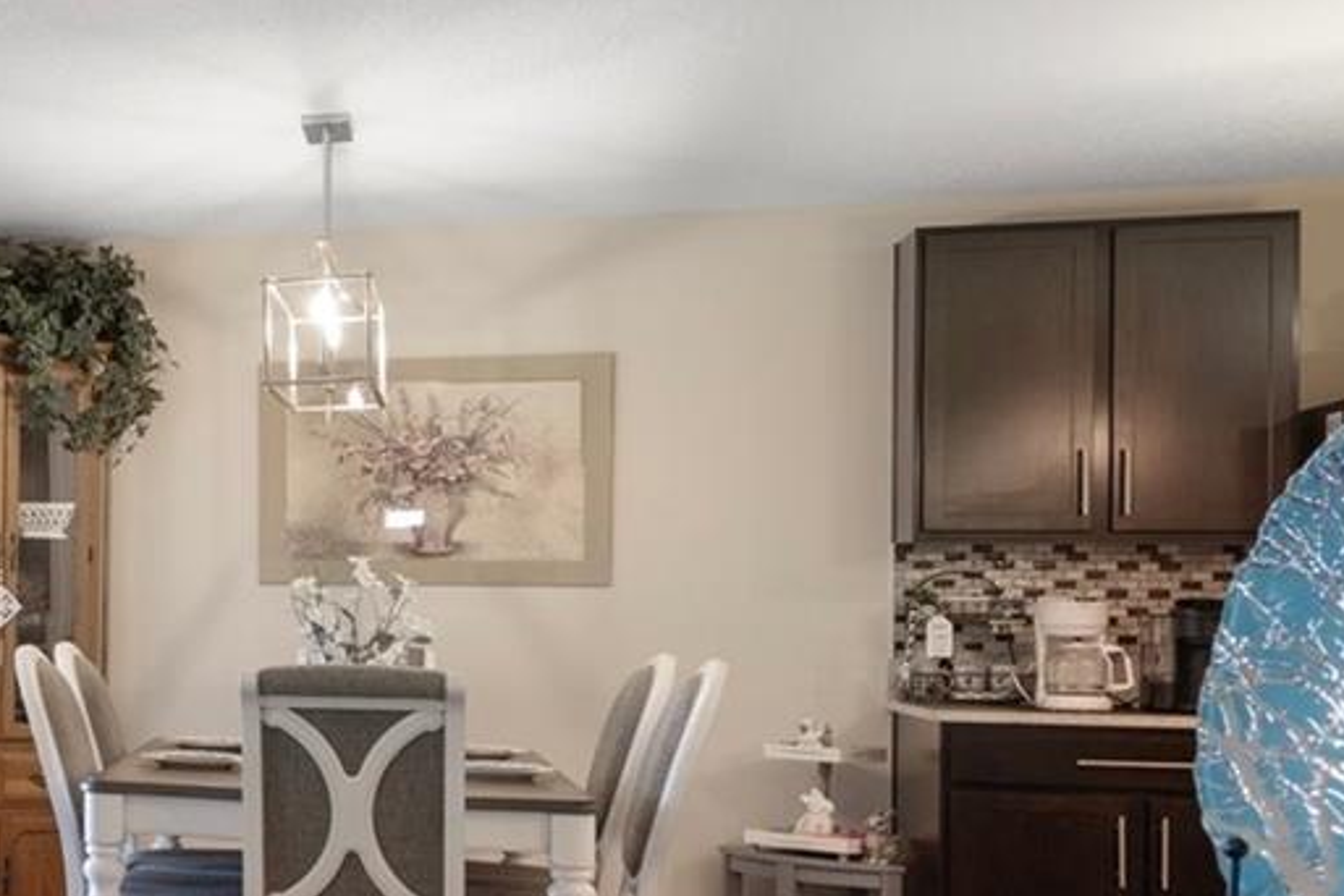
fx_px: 1979
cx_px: -390
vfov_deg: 25.3
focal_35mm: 53
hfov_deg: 30.1
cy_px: 637
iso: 320
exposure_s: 1
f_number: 8
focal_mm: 17
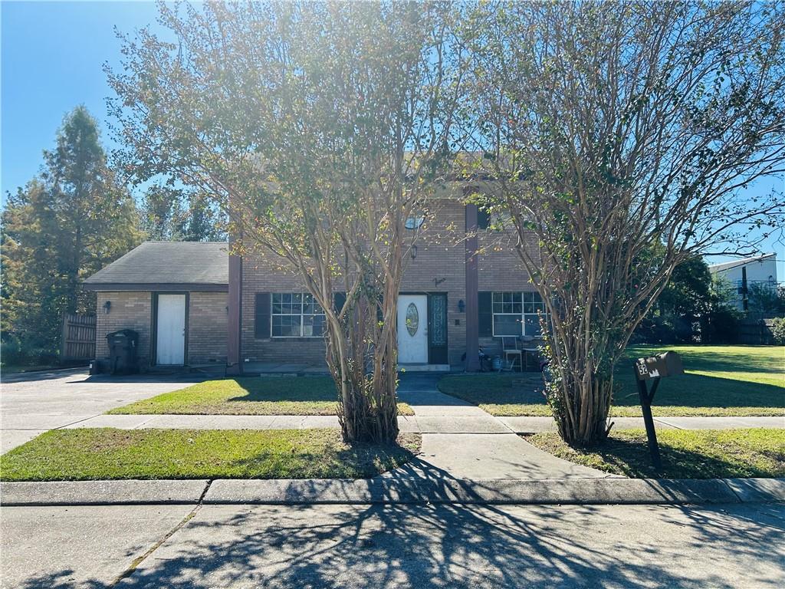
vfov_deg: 53.1
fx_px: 590
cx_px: 392
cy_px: 294
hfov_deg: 67.3
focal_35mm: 26
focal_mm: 5.7
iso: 50
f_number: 1.5
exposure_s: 1/2457
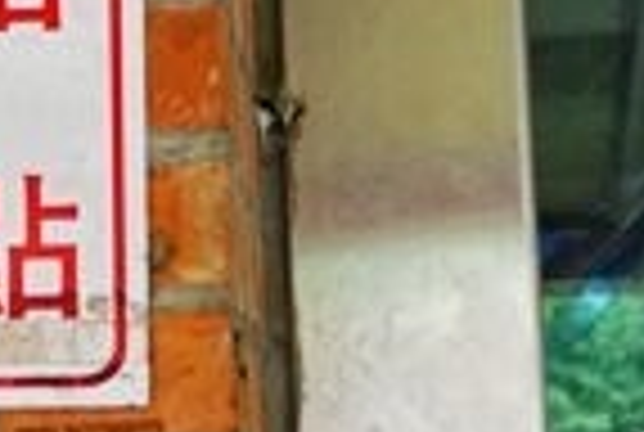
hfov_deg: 9.7
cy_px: -52
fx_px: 3657
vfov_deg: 6.7
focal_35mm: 204
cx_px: -396
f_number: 2.8
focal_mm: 16.39
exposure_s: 1/50
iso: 160
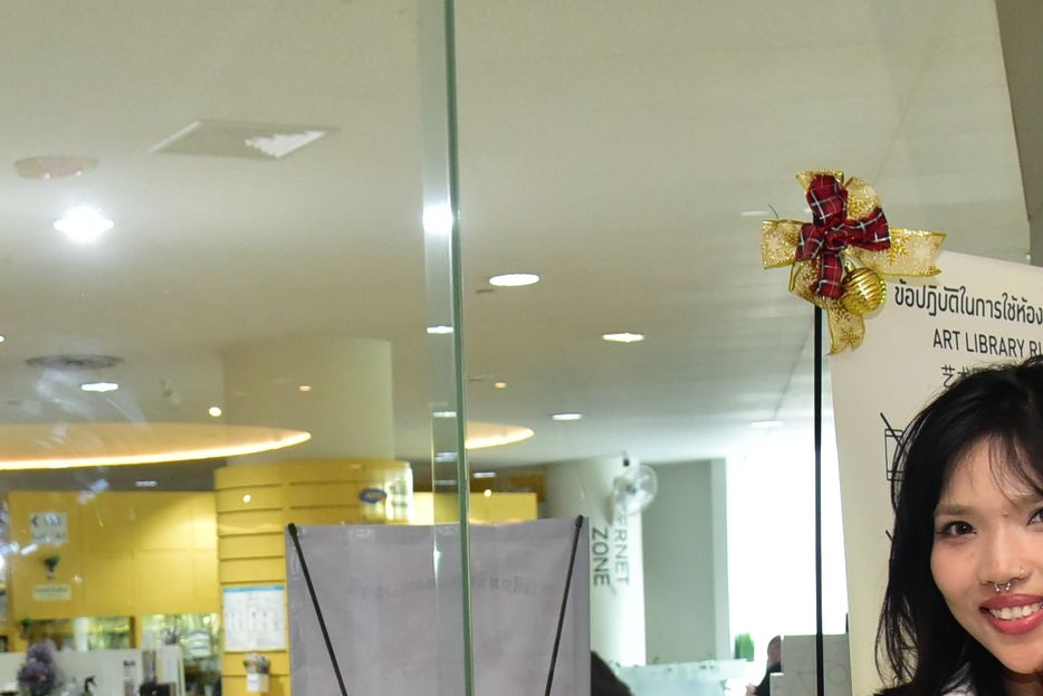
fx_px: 2405
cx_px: 360
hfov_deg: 24.4
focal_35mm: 83
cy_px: 760
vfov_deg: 16.0
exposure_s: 1/100
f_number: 5
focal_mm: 31
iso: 3200
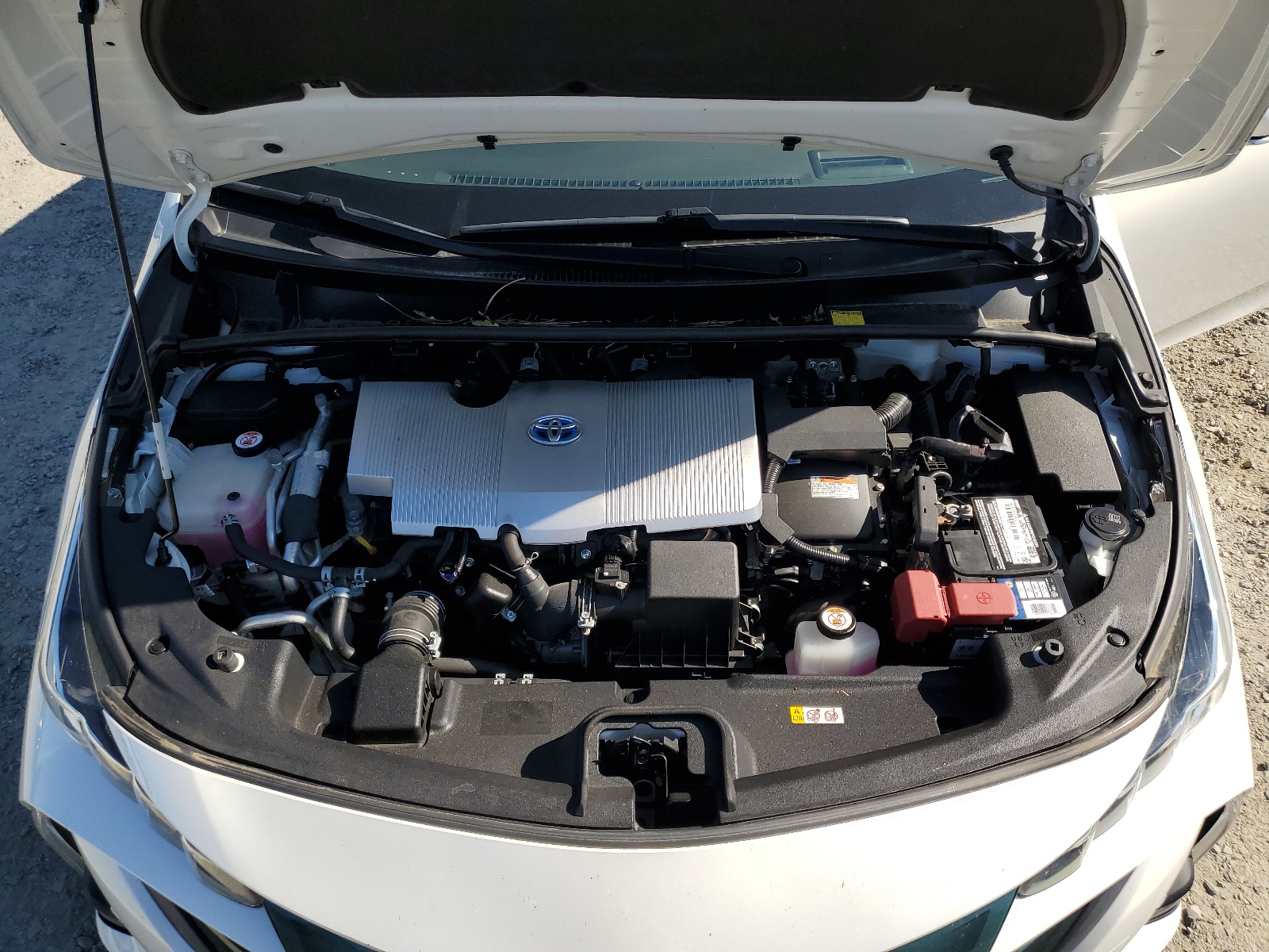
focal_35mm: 26
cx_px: 634
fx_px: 953
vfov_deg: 53.1
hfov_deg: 67.3
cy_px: 476
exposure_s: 1/2500
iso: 50
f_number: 1.5
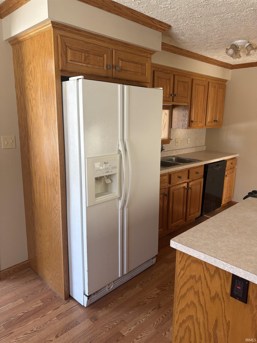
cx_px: 128
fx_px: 257
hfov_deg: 53.1
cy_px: 172
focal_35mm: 26
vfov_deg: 67.3
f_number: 1.6
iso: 125
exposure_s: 1/114
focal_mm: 5.96
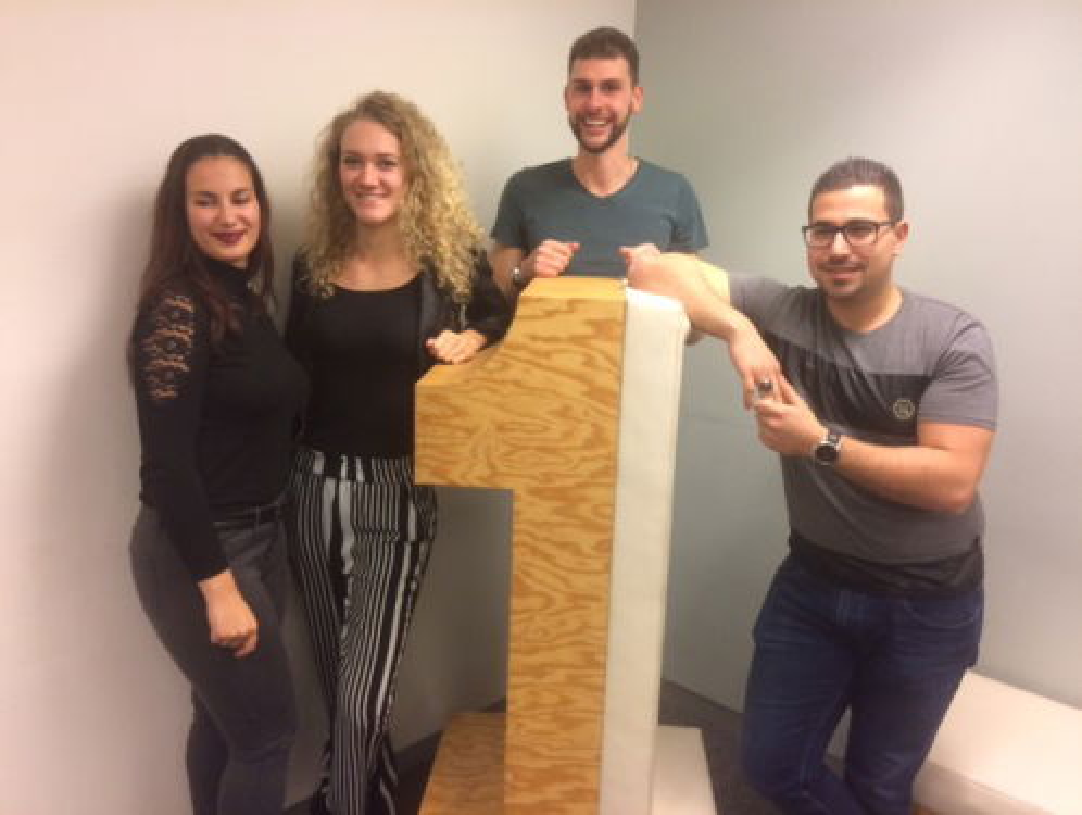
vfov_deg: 48.3
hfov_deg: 61.6
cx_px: 541
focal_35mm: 29
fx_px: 908
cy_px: 408
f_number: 2.2
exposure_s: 1/33
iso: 125
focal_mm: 4.15
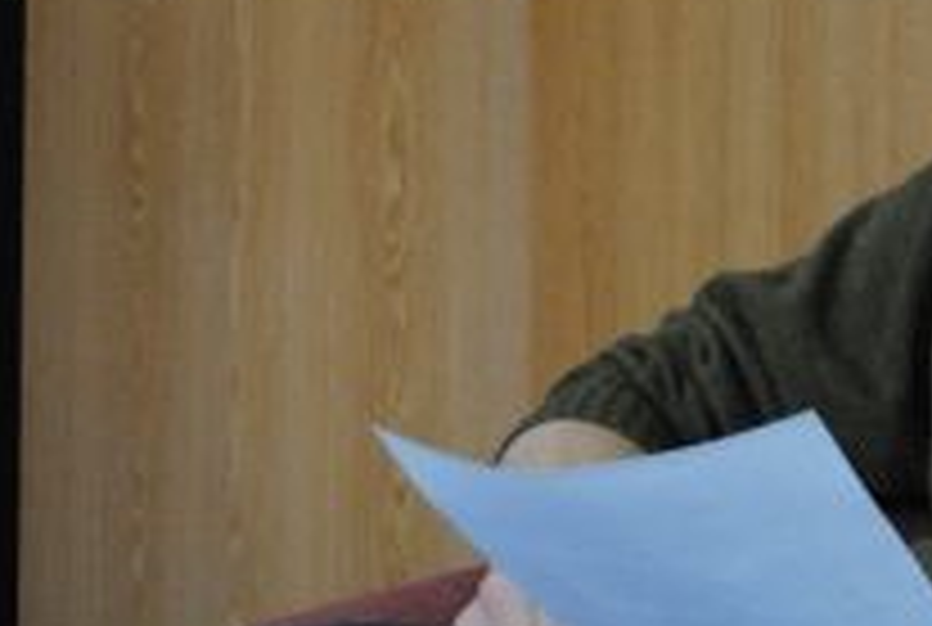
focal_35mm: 123
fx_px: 3191
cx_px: 878
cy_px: 110
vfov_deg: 11.2
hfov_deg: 16.4
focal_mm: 34
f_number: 5
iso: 1600
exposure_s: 1/25
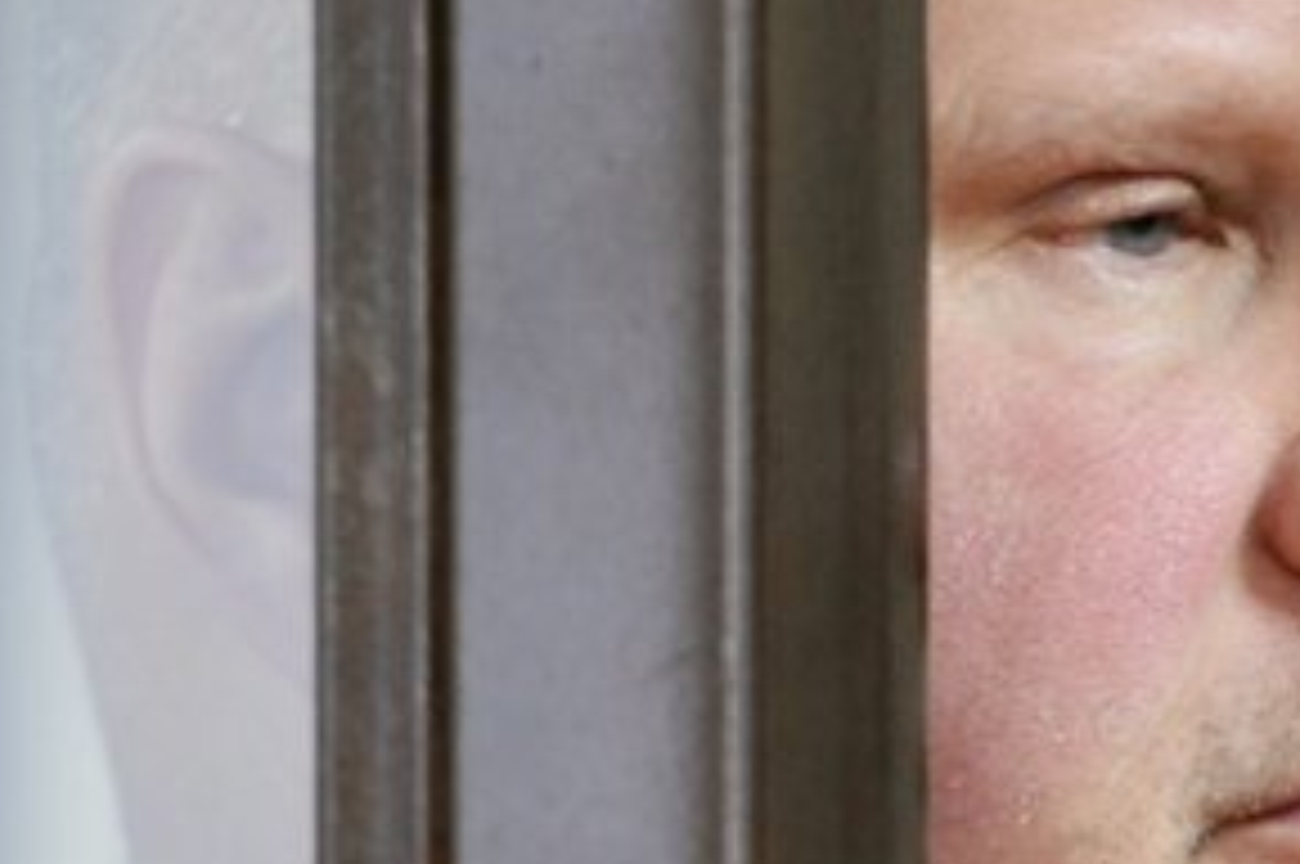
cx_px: 1309
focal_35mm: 526
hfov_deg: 3.9
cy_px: 450
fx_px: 18973
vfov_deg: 2.6
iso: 2200
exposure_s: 1/100
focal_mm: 200
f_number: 2.8
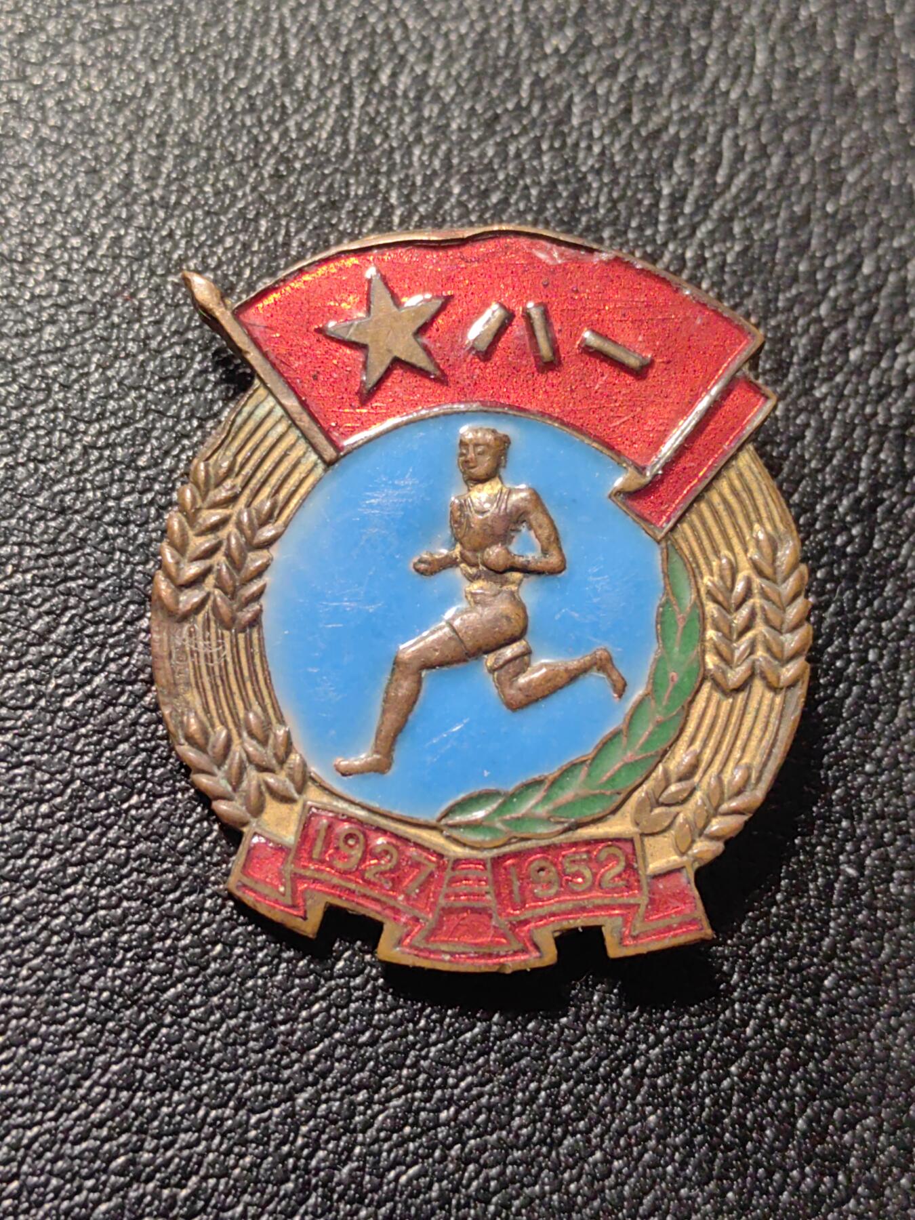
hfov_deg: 27.0
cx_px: 458
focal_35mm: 54
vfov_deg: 35.5
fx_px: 1903
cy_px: 610
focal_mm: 5.75
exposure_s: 1/50
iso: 100
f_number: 2
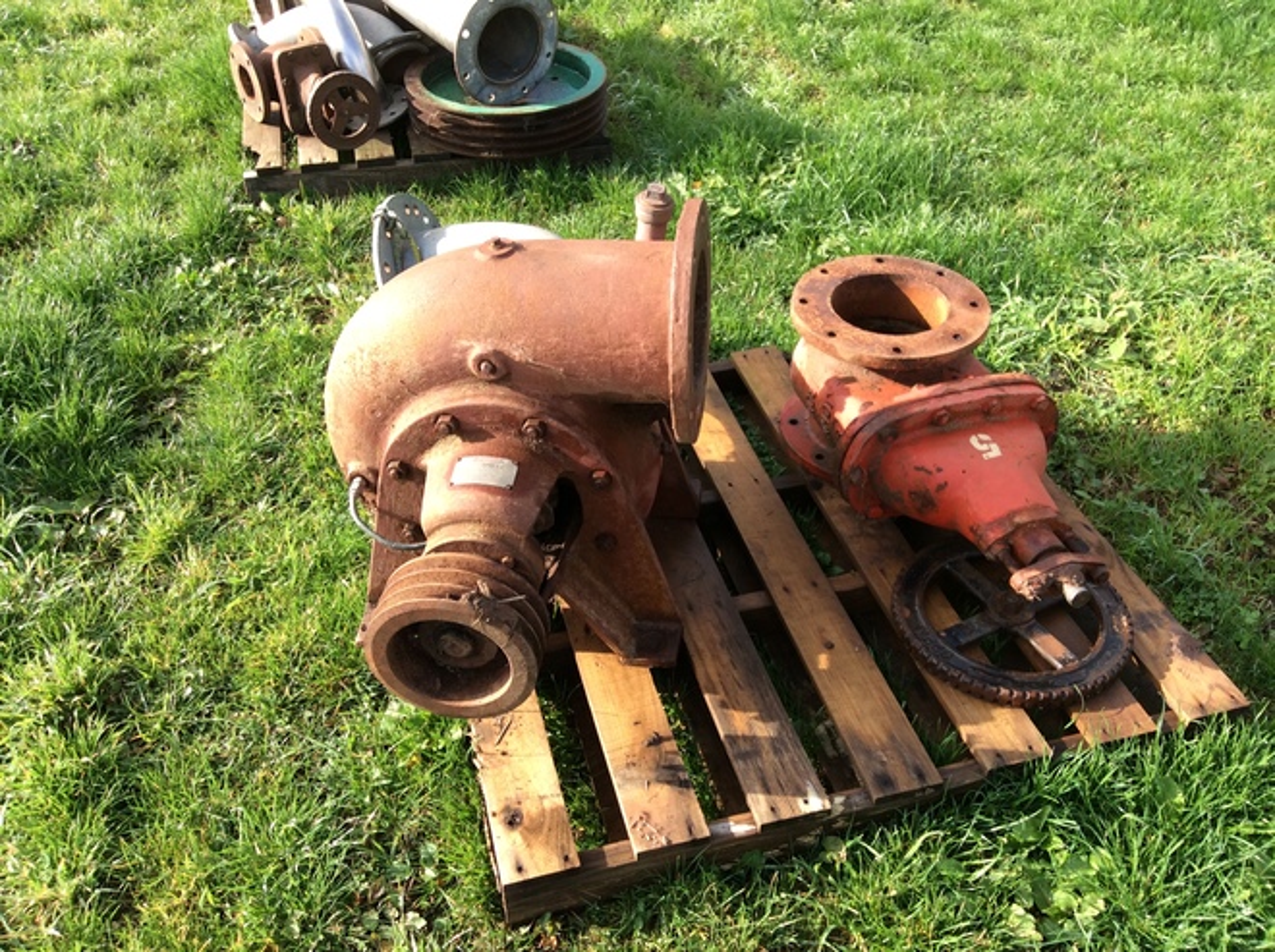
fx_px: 1177
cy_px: 476
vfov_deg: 44.1
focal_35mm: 32
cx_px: 638
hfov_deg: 56.9
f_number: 2.4
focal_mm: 3.3
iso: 32
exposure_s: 1/374
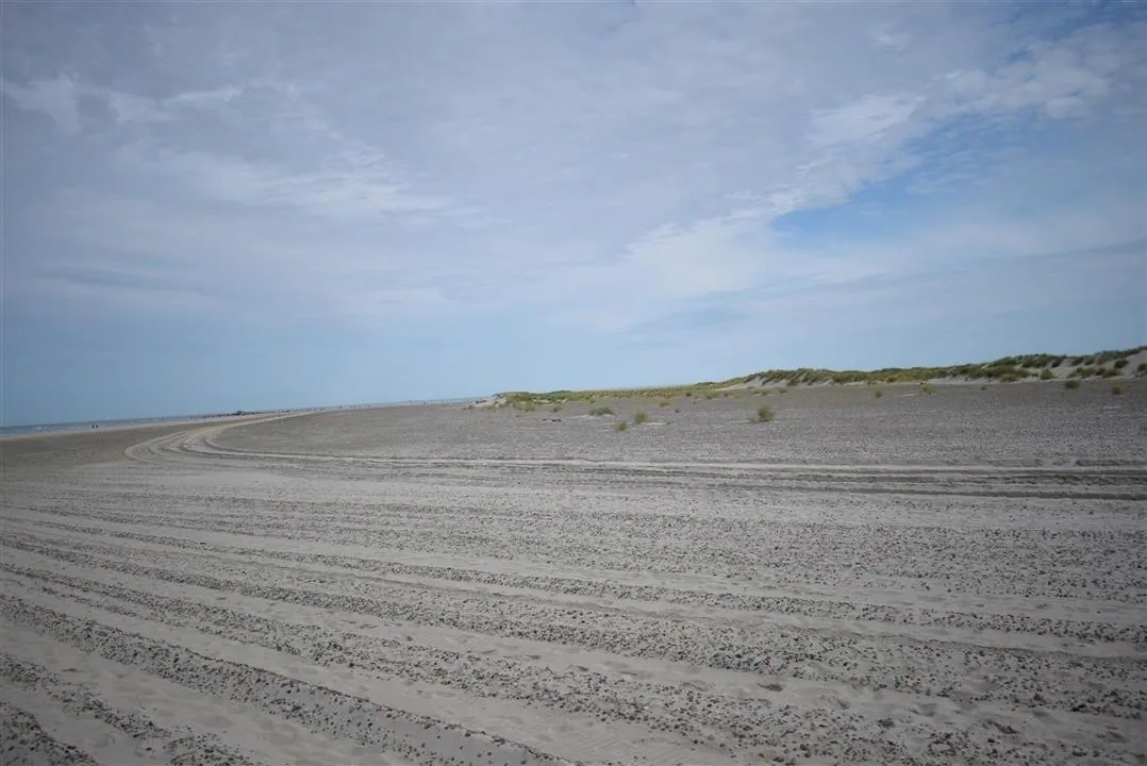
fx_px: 956
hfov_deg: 61.9
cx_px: 574
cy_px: 383
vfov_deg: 43.7
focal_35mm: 30
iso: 200
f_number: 3.8
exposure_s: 1/4000
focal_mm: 20
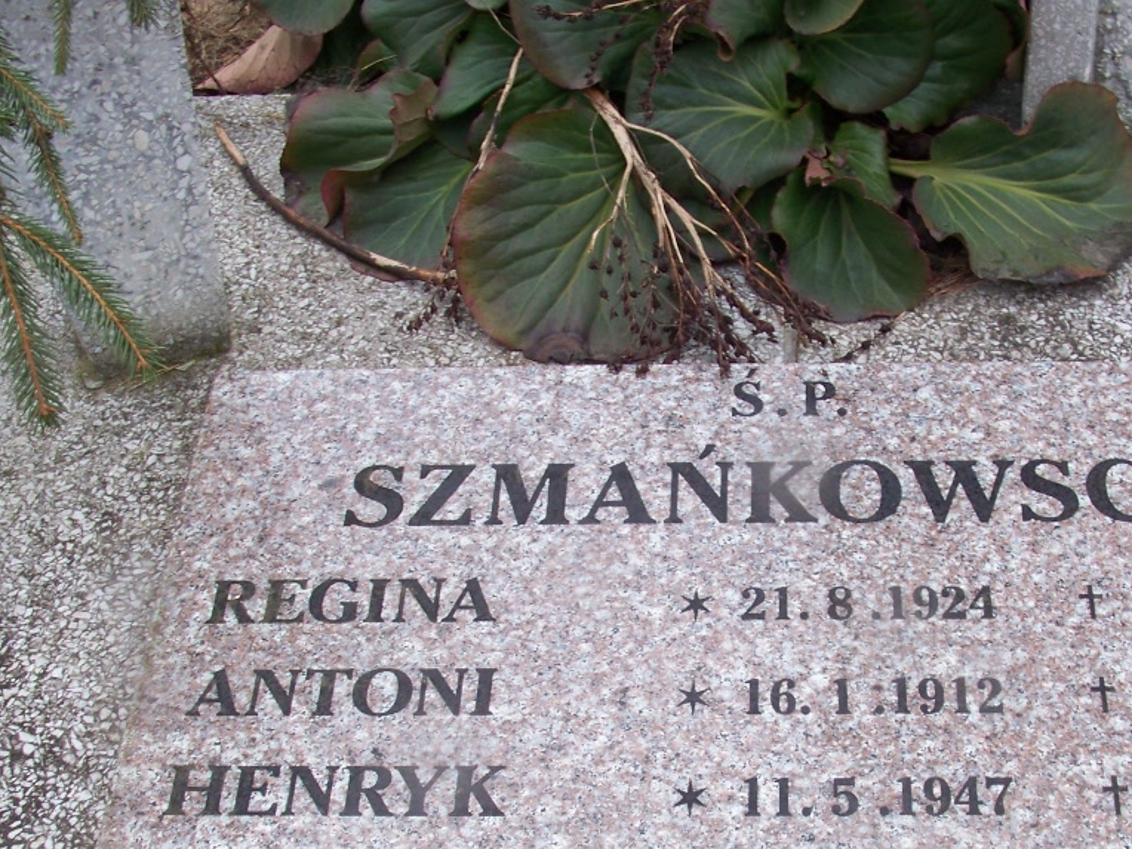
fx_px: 2028
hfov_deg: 31.1
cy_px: 708
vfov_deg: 23.2
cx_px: 704
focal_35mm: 62
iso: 64
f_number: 5.6
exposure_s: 1/30
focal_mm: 6.75
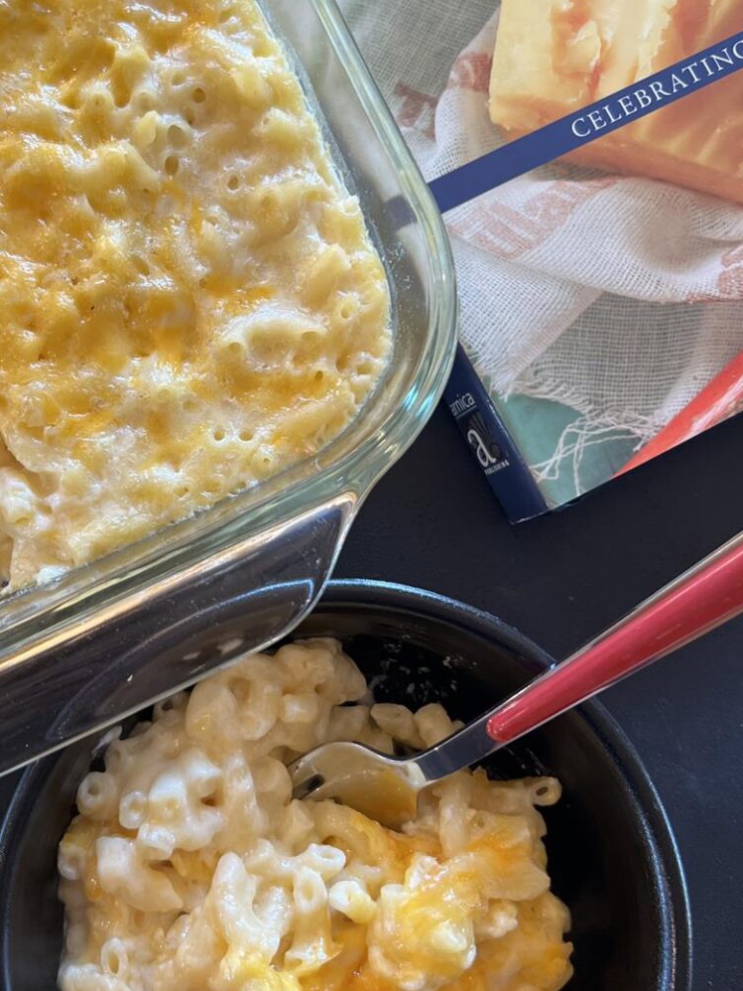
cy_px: 476
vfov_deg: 46.8
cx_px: 174
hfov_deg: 35.1
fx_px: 1144
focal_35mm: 40
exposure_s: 1/120
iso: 100
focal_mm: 5.7
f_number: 1.5
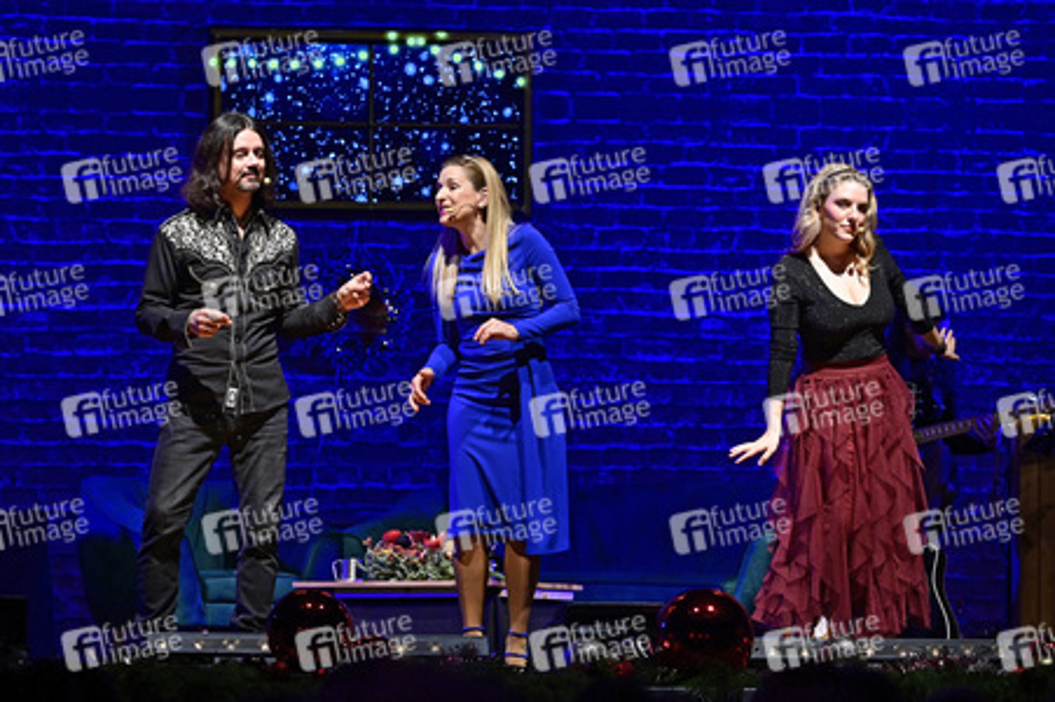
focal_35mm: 122
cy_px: 351
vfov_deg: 11.2
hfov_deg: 16.8
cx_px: 528
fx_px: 3573
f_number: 5.6
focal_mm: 122
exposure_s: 1/320
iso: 3200
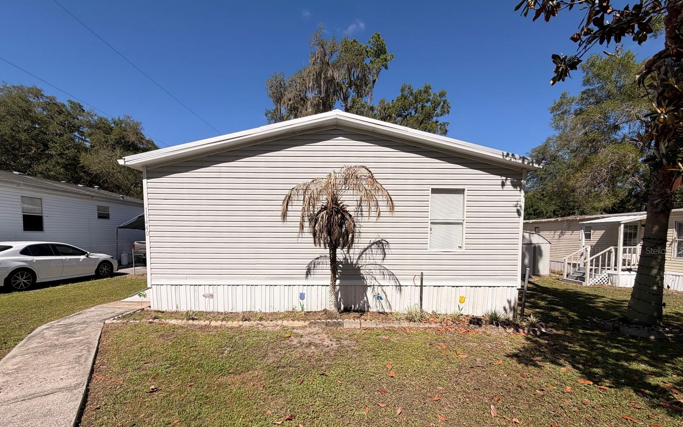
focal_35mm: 15
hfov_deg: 101.5
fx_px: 279
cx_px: 341
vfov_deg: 74.2
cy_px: 250
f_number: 2.2
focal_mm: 2.22
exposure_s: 1/1399
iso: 20
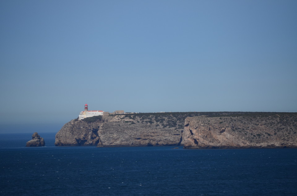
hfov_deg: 6.9
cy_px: 98
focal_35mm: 300
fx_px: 2470
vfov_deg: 4.6
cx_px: 148
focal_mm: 200
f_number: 5.6
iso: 200
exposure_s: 1/2000
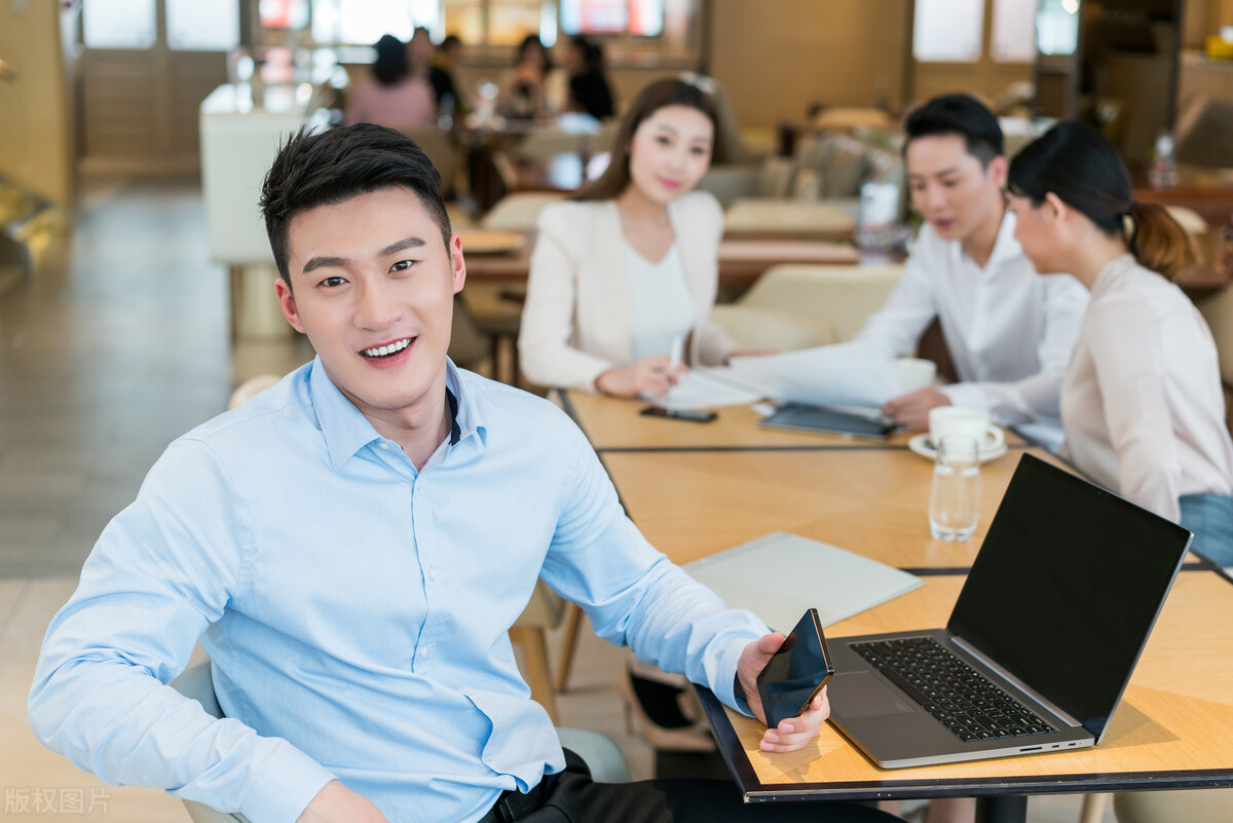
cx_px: 616
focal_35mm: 55
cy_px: 412
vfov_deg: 24.6
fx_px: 1884
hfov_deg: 36.2
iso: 250
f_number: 2.8
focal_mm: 55
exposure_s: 1/60
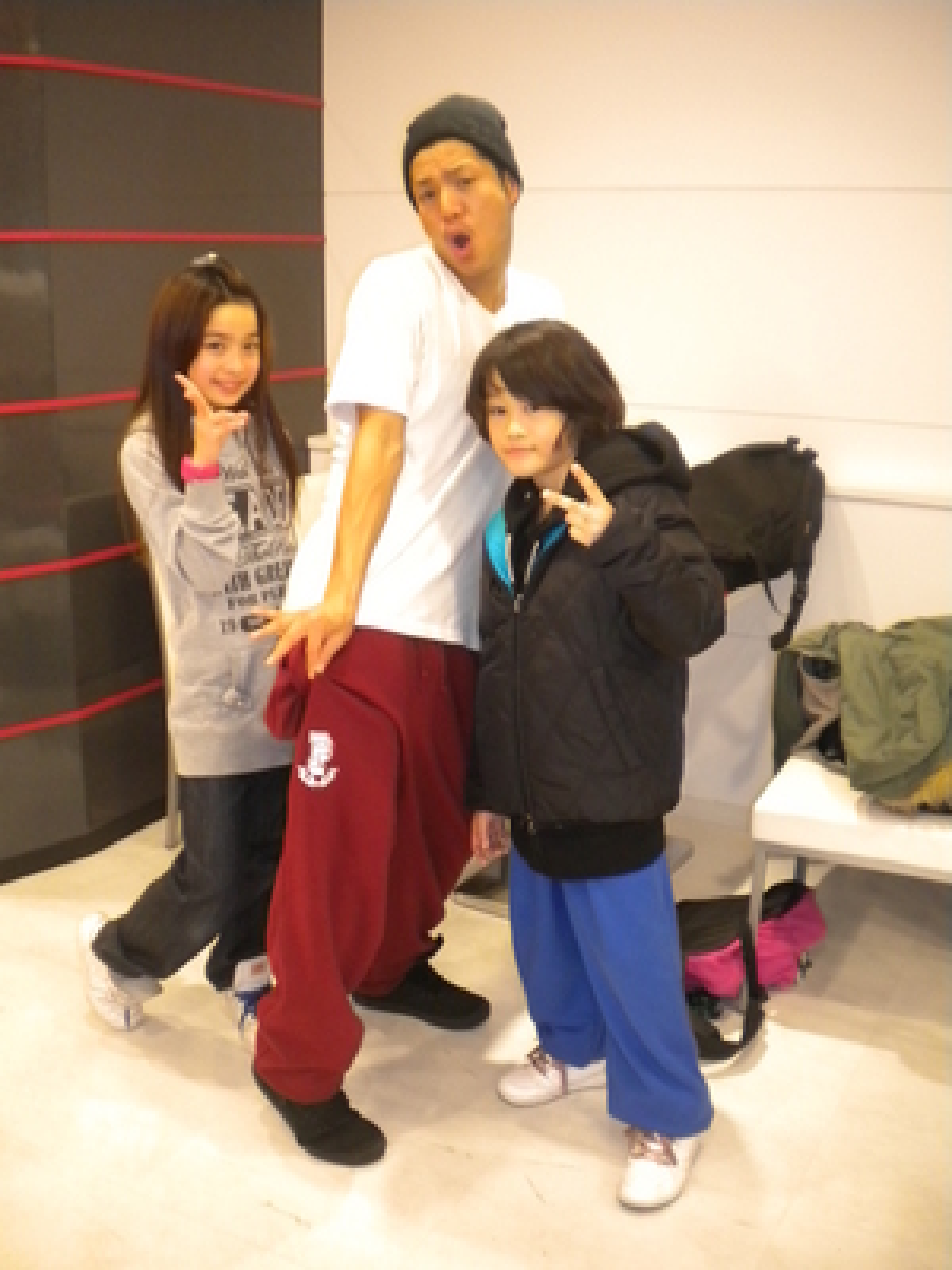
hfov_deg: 40.7
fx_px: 1283
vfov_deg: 52.6
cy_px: 635
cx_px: 476
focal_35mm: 35
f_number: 3.1
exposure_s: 1/30
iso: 400
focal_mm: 6.3
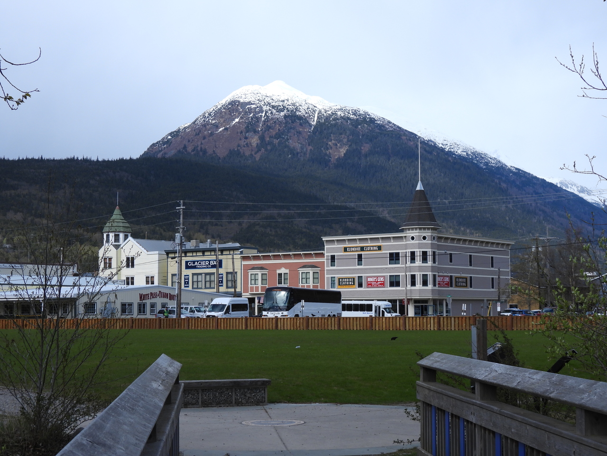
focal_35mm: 60
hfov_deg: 32.2
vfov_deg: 24.4
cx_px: 304
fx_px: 1052
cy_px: 228
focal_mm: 10.7
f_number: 3.5
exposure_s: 1/1250
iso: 100
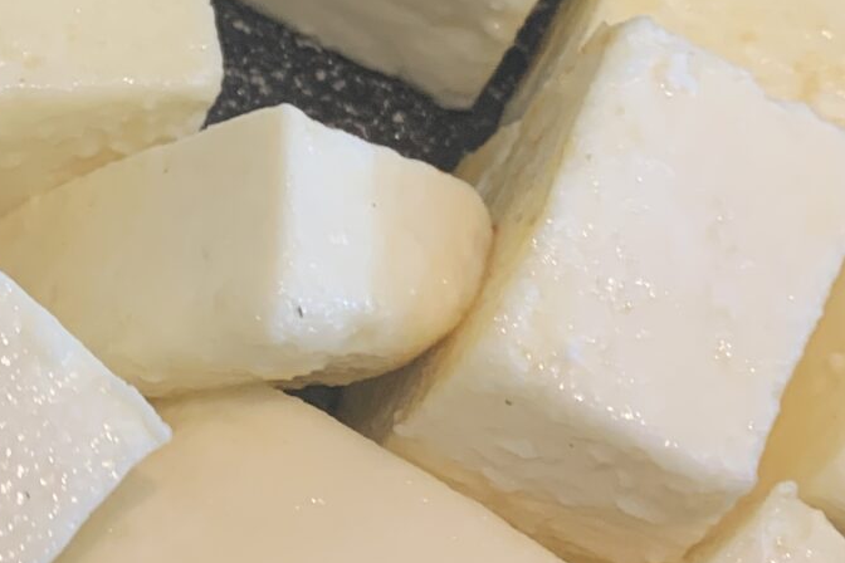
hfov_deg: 18.7
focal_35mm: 103
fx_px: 2417
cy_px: 54
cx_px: -180
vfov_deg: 13.2
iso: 64
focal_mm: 4.25
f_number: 1.8
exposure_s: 1/50
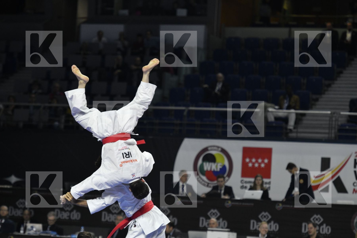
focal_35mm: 180
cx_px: 178
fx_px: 1785
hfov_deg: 11.4
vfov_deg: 7.6
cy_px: 119
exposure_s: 1/800
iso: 2000
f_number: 4
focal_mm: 180
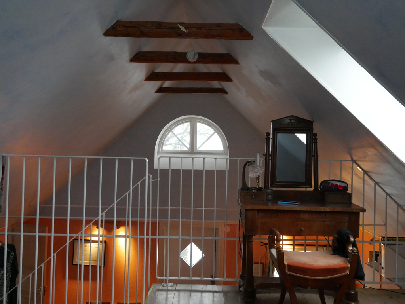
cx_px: 202
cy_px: 152
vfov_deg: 41.8
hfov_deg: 53.9
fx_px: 398
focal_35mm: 34
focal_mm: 17
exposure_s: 1/125
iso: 3200
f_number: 4.2
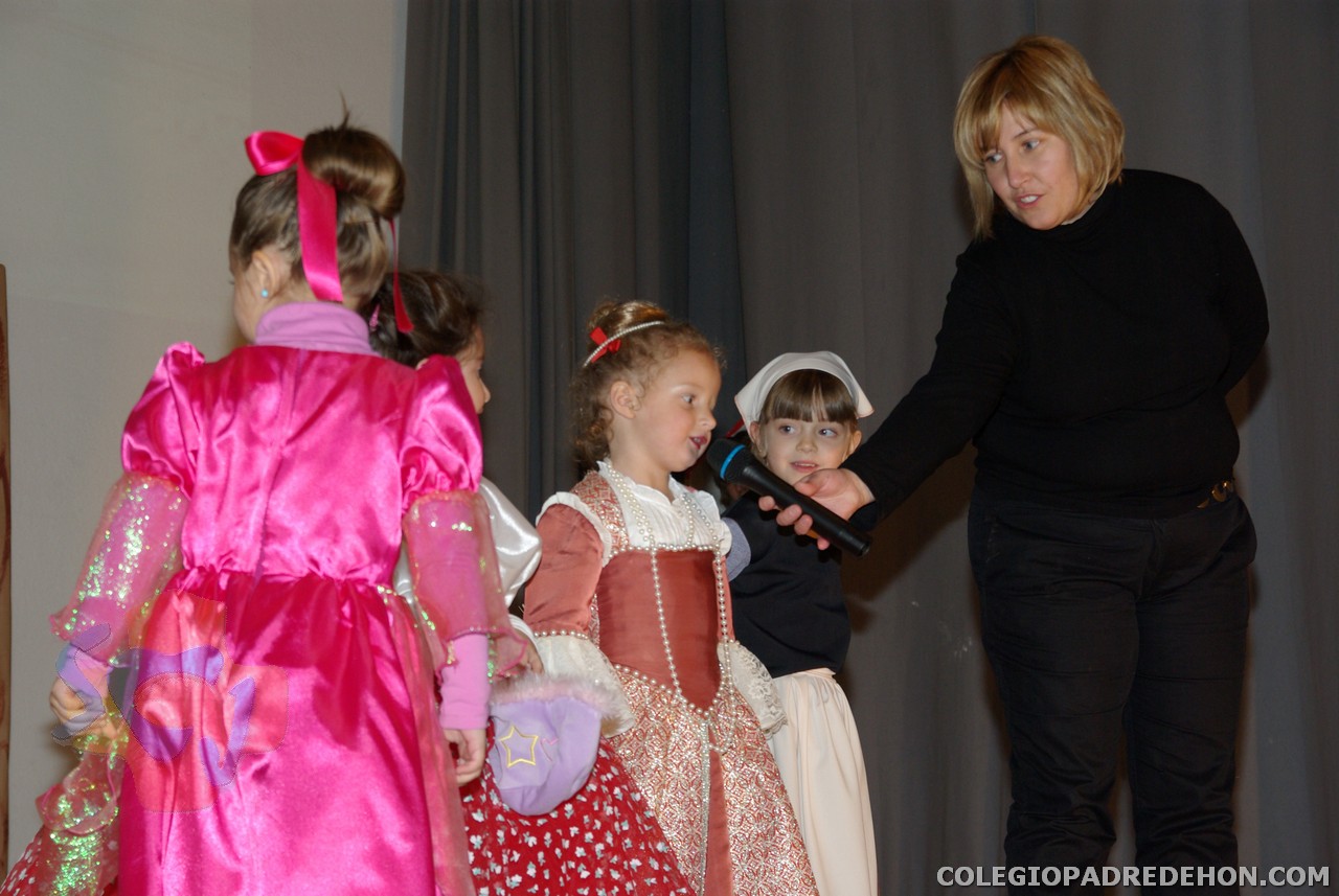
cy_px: 448
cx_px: 670
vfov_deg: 18.2
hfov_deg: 27.0
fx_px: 2793
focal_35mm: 75
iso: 400
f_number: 5.6
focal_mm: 50
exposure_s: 1/60
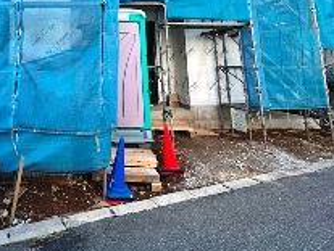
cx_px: 76
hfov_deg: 60.9
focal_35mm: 27
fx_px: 261
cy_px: 26
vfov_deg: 46.5
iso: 40
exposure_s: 1/280
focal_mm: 2.22
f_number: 2.2
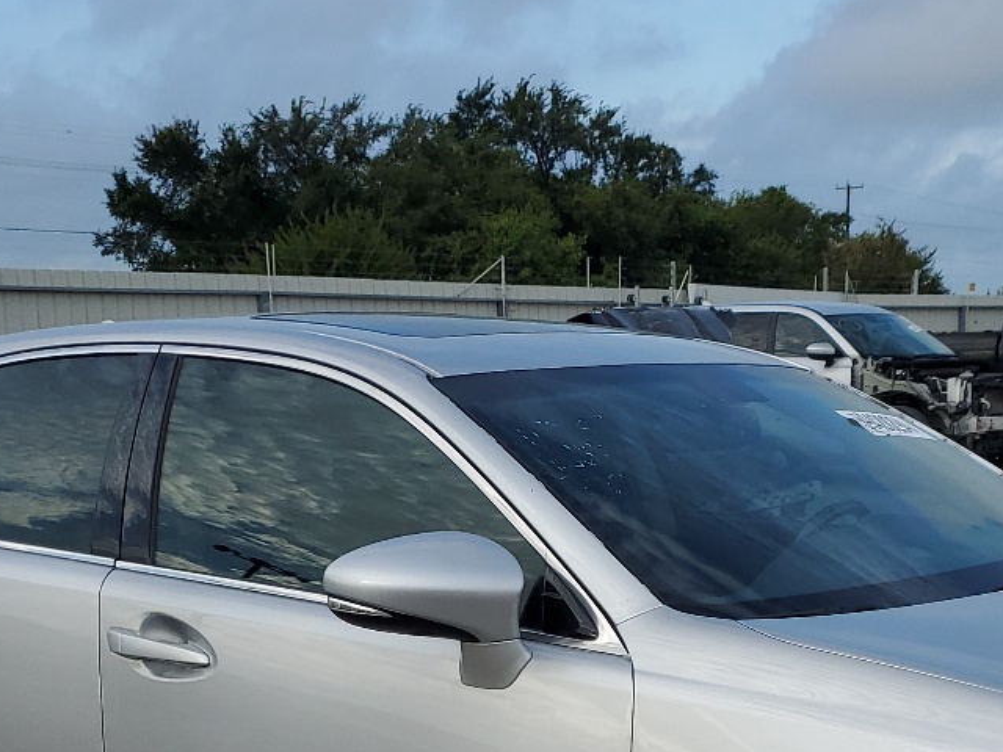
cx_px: 704
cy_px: 833
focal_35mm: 65
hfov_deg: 29.5
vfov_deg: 21.4
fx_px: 1883
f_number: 1.5
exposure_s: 1/1667
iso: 50
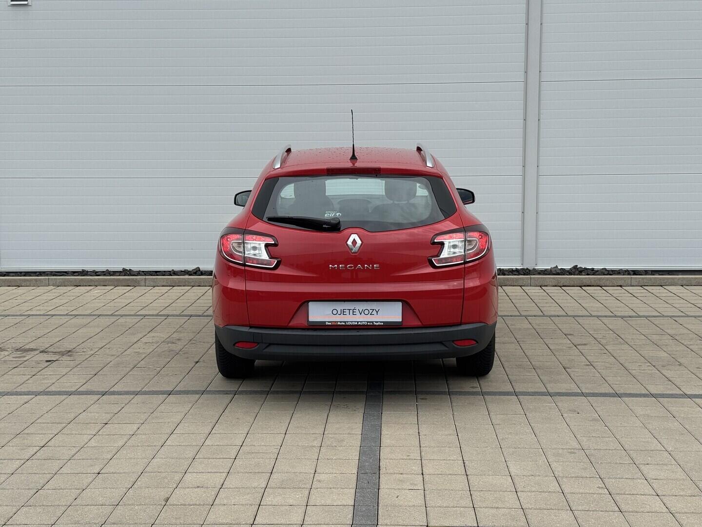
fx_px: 973
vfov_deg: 30.3
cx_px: 351
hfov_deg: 39.7
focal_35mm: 48
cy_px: 264
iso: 64
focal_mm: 6.76
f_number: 1.78
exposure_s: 1/1984
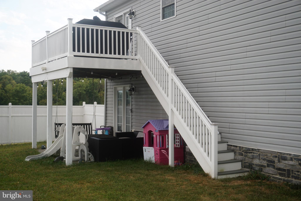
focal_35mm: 46
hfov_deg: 42.3
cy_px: 100
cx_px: 150
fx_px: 389
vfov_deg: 28.9
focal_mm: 31
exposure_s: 1/160
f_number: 5
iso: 100
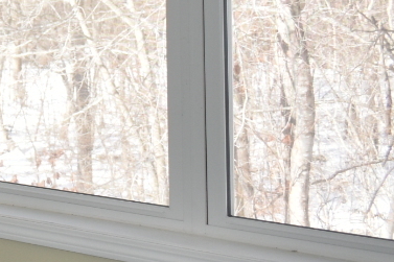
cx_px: -409
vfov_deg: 11.6
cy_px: -26
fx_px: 1269
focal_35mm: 116
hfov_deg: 14.5
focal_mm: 18
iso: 400
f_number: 4
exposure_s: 1/160
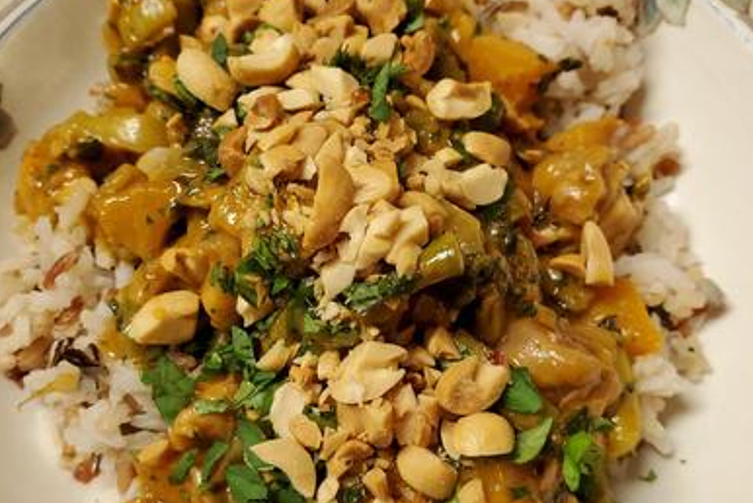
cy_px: 269
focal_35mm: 28
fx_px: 586
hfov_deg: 65.4
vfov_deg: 46.4
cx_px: 382
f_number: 2.4
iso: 250
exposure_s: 1/40
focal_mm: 4.3
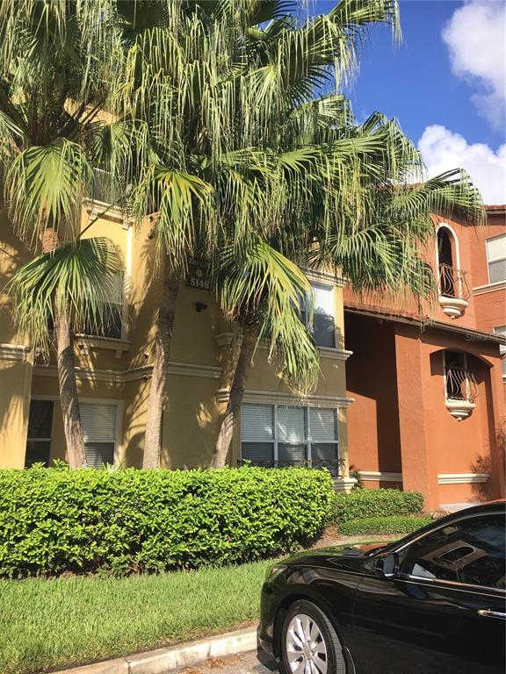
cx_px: 253
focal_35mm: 29
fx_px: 565
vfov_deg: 61.7
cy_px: 337
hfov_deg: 48.2
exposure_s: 1/1068
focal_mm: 4.15
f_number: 2.2
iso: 25
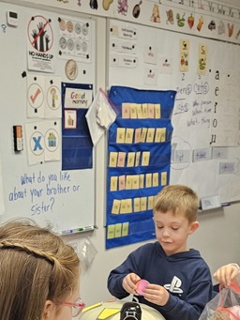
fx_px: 637
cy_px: 330
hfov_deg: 21.3
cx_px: 112
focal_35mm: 69
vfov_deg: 26.4
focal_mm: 5.4
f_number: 1.8
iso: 320
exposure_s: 1/120
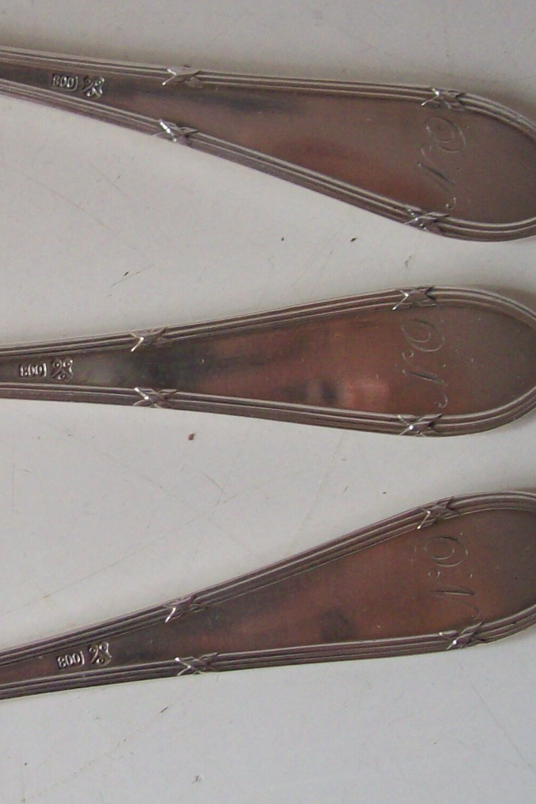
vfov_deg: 28.4
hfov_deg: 18.5
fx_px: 1585
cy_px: 357
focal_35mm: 71
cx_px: -49
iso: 160
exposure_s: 1/43
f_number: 2.7
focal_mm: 6
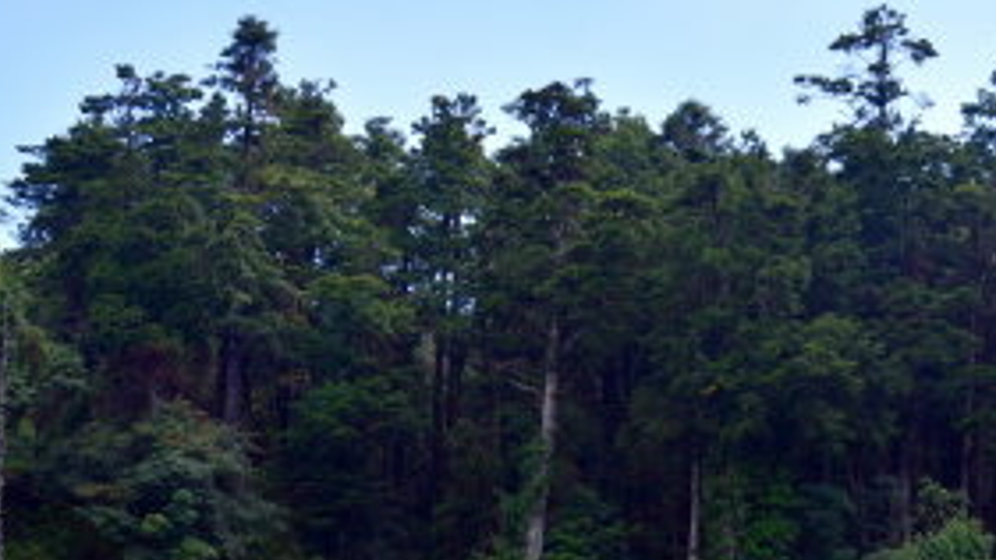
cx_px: 549
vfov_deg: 18.1
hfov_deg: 32.3
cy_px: 542
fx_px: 1716
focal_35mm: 65
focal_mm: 34
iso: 100
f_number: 7.1
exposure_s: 1/125
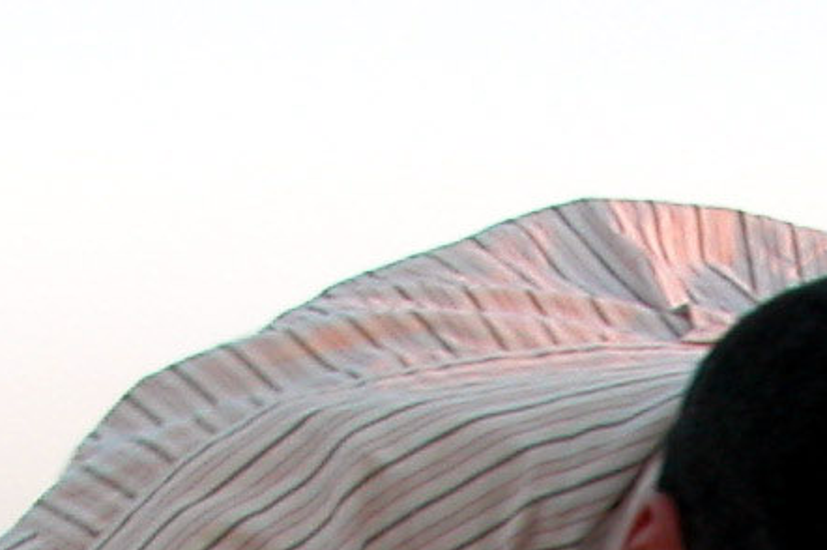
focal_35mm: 211
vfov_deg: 6.0
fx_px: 4843
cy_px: 1631
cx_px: 831
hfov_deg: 9.7
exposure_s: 1/61.4
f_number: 3.2
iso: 100
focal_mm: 8.9
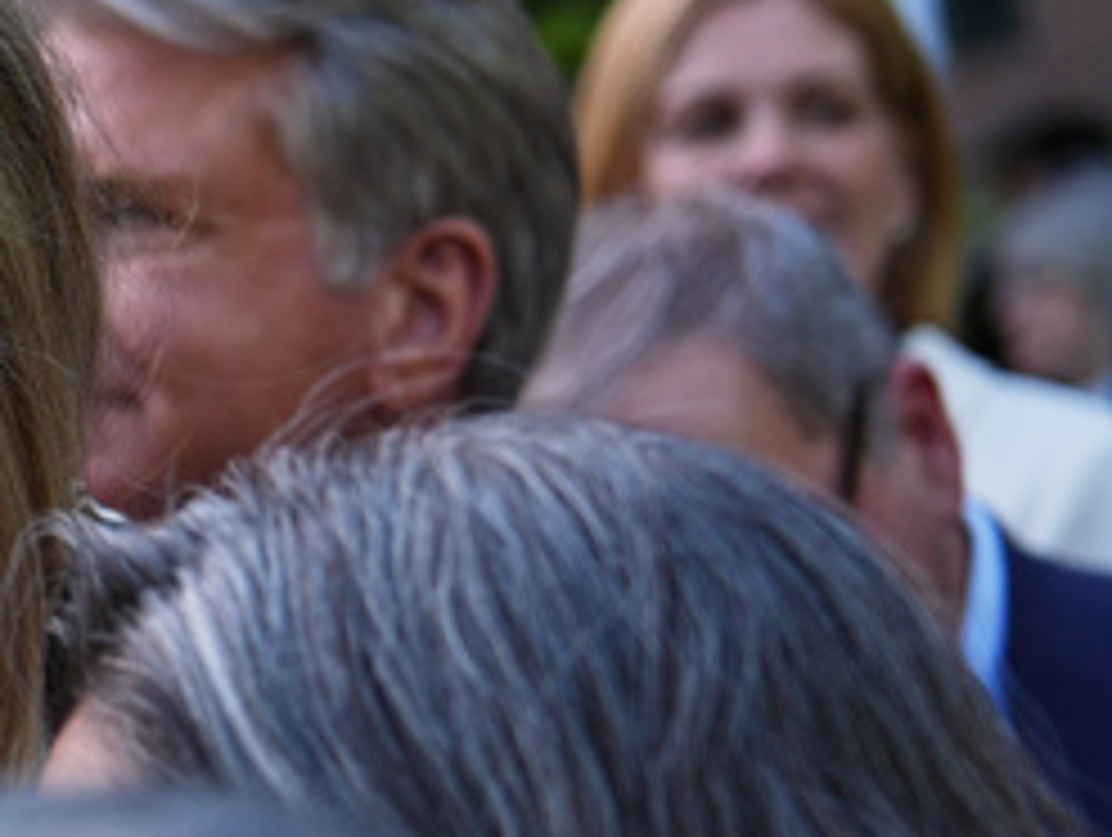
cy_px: 1035
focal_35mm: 191
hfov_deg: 9.6
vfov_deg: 7.7
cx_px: -1135
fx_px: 6145
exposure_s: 1/640
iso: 200
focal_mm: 48
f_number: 2.8
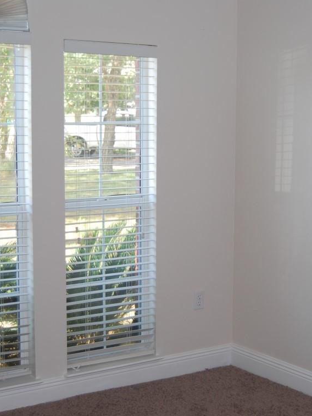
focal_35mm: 70
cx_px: 182
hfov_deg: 21.0
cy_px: 207
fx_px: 841
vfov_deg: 27.8
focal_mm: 32
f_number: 4.5
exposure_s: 1/60
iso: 200
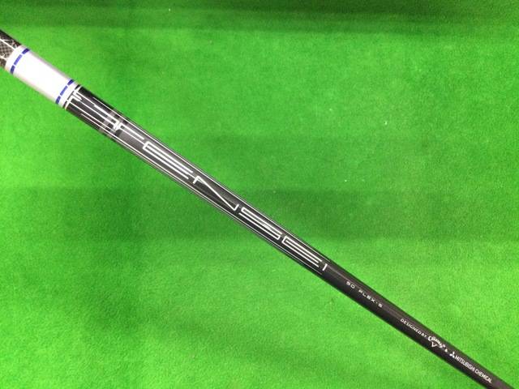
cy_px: 194
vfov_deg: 45.4
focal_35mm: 31
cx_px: 260
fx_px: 465
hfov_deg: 58.4
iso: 200
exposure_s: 1/24
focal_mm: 3.3
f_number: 2.4
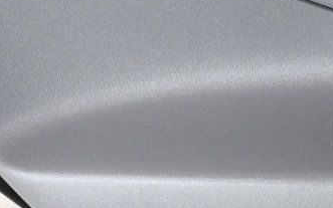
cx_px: 482
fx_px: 2060
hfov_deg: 9.0
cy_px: 70
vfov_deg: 5.8
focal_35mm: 227
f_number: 8
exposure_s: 1/250
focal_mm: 48
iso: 2500
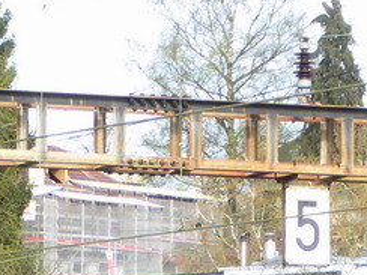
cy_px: 634
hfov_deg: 2.9
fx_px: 7188
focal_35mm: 678
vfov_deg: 2.2
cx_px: -343
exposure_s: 1/80
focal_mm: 22.3
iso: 80
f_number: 5.2
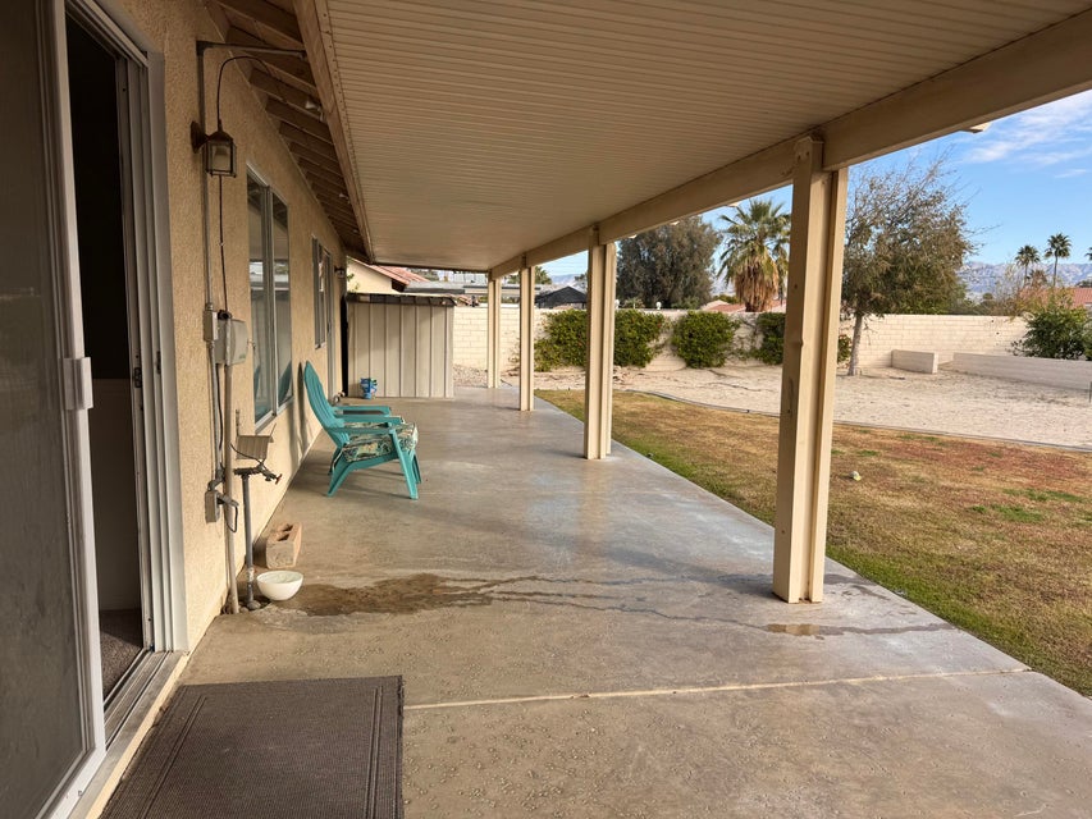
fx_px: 757
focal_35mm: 24
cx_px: 546
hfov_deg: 71.6
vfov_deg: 56.8
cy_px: 410
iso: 80
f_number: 1.78
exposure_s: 1/1818
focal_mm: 6.76
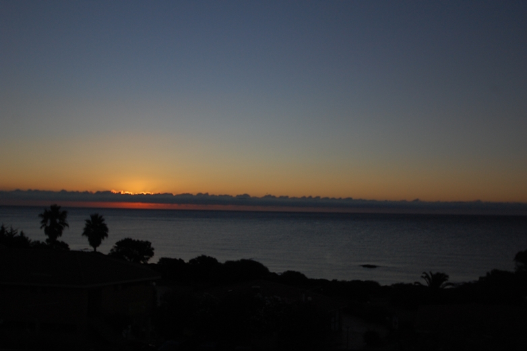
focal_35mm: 36
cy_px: 176
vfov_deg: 36.9
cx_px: 264
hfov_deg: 53.1
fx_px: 527
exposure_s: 1/3200
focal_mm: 24
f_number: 4.5
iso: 400
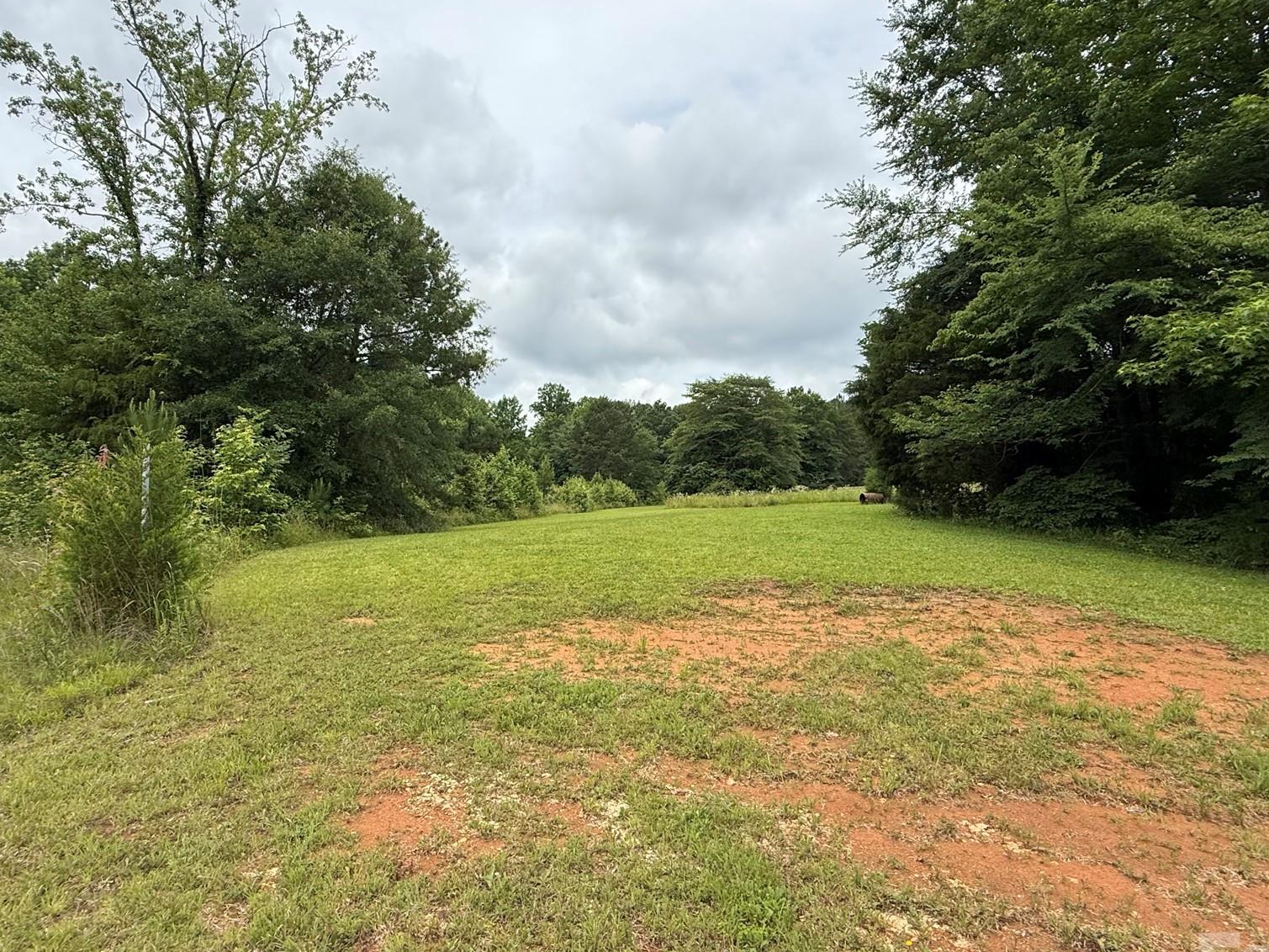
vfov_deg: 68.6
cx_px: 605
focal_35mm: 19
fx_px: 697
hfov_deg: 84.6
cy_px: 452
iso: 50
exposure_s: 1/1464
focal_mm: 2.22
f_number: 2.2
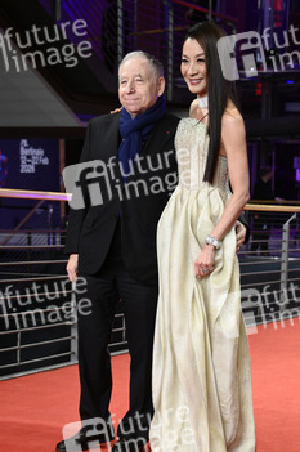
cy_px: 243
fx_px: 1116
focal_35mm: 89
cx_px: 166
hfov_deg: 15.3
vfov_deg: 22.9
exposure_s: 1/200
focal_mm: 78
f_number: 5.6
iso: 5000
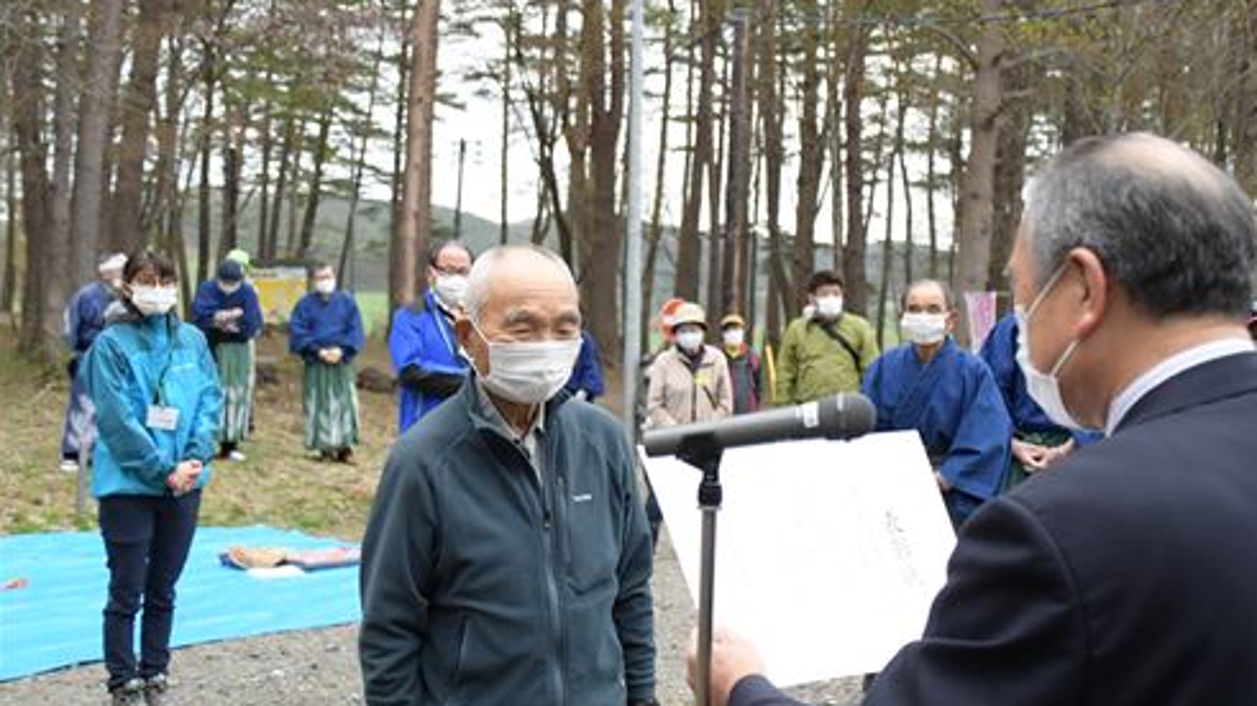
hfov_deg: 42.9
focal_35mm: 48
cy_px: 298
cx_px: 637
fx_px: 1600
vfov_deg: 24.9
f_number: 4
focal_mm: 30
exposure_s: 1/3200
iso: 2500
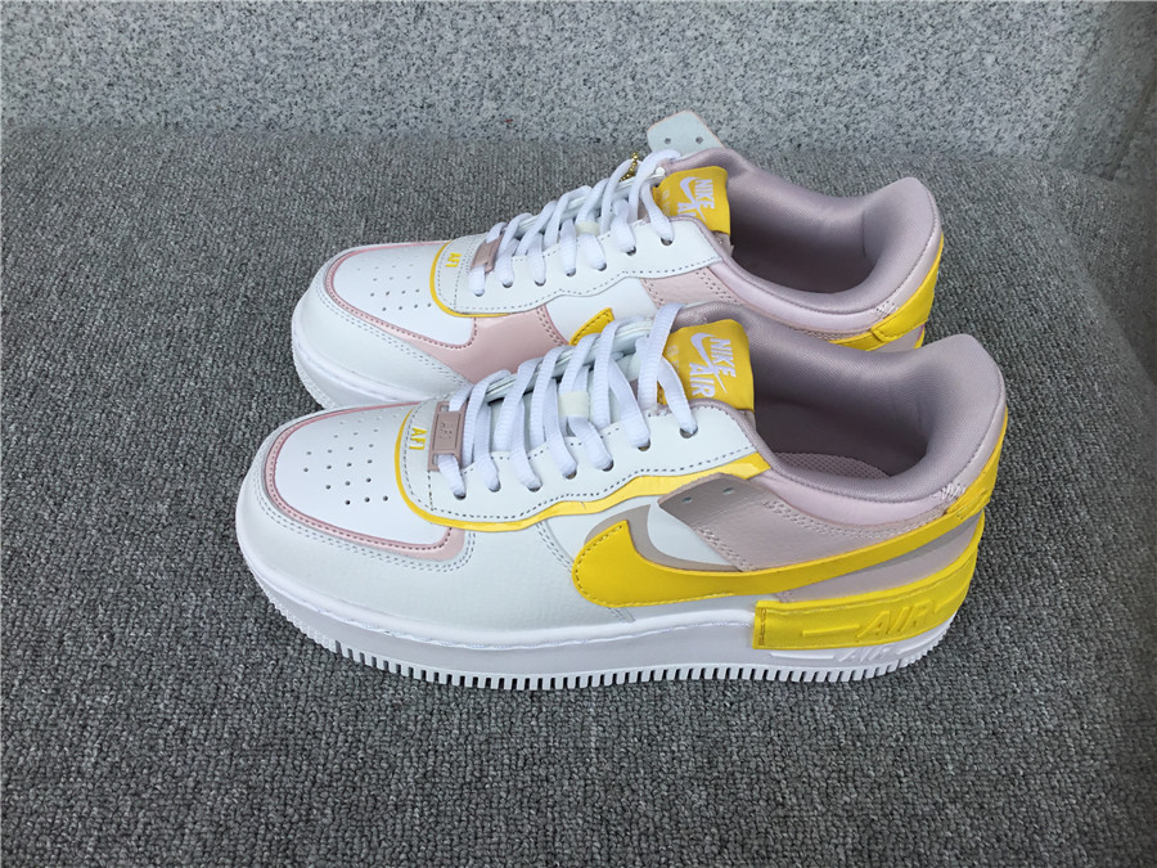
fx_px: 1036
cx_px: 578
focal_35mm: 31
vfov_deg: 45.4
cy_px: 434
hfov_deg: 58.4
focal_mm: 3.3
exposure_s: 1/522
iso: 25
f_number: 2.4
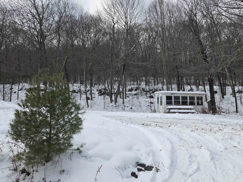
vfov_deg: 53.0
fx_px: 183
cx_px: 126
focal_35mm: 26
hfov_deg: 67.3
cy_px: 93
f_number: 1.8
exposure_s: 1/1182
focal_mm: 5.4
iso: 25
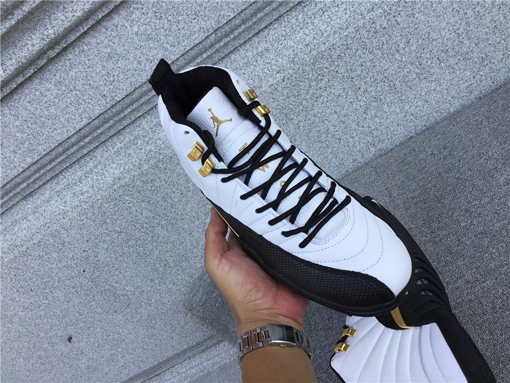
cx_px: 255
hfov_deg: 58.4
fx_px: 457
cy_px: 192
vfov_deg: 45.4
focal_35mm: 31
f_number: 2.4
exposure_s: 1/345
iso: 25
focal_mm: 3.3
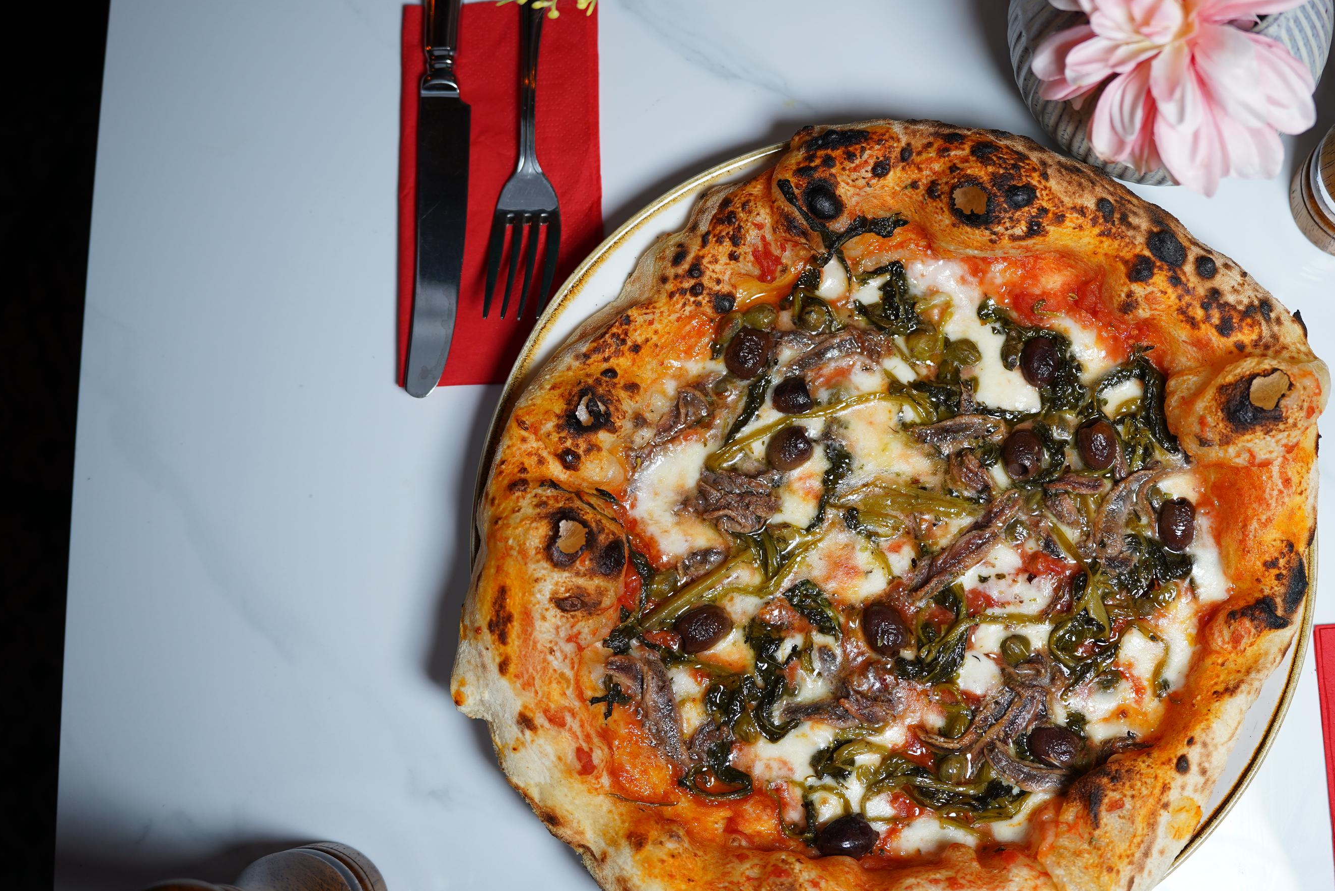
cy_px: 450
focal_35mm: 43
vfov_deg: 31.2
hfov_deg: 44.9
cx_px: 867
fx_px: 1595
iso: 160
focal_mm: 29.7
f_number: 2.8
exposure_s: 1/125
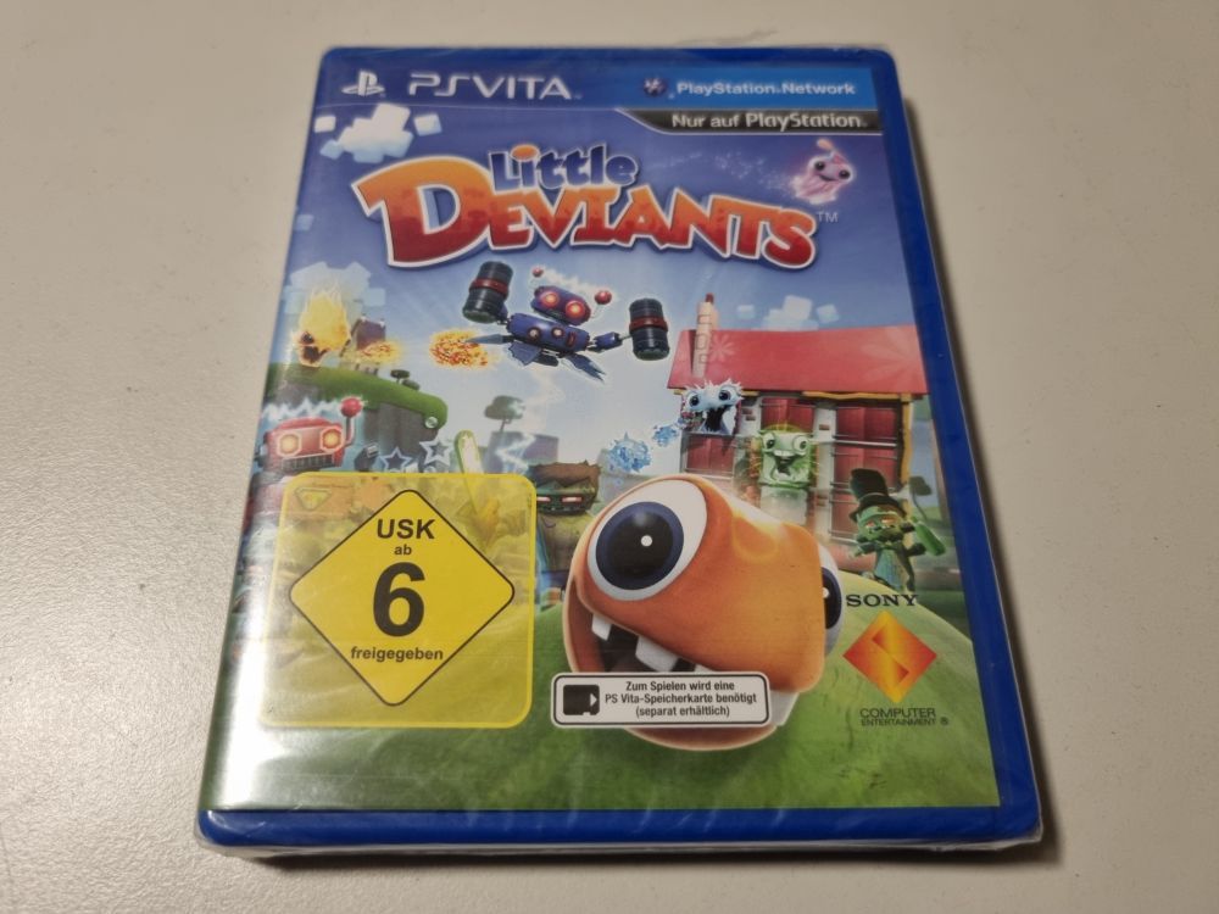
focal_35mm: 26
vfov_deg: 53.1
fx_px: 916
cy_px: 457
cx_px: 610
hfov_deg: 67.3
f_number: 1.8
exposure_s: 1/50
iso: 250
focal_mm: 5.4
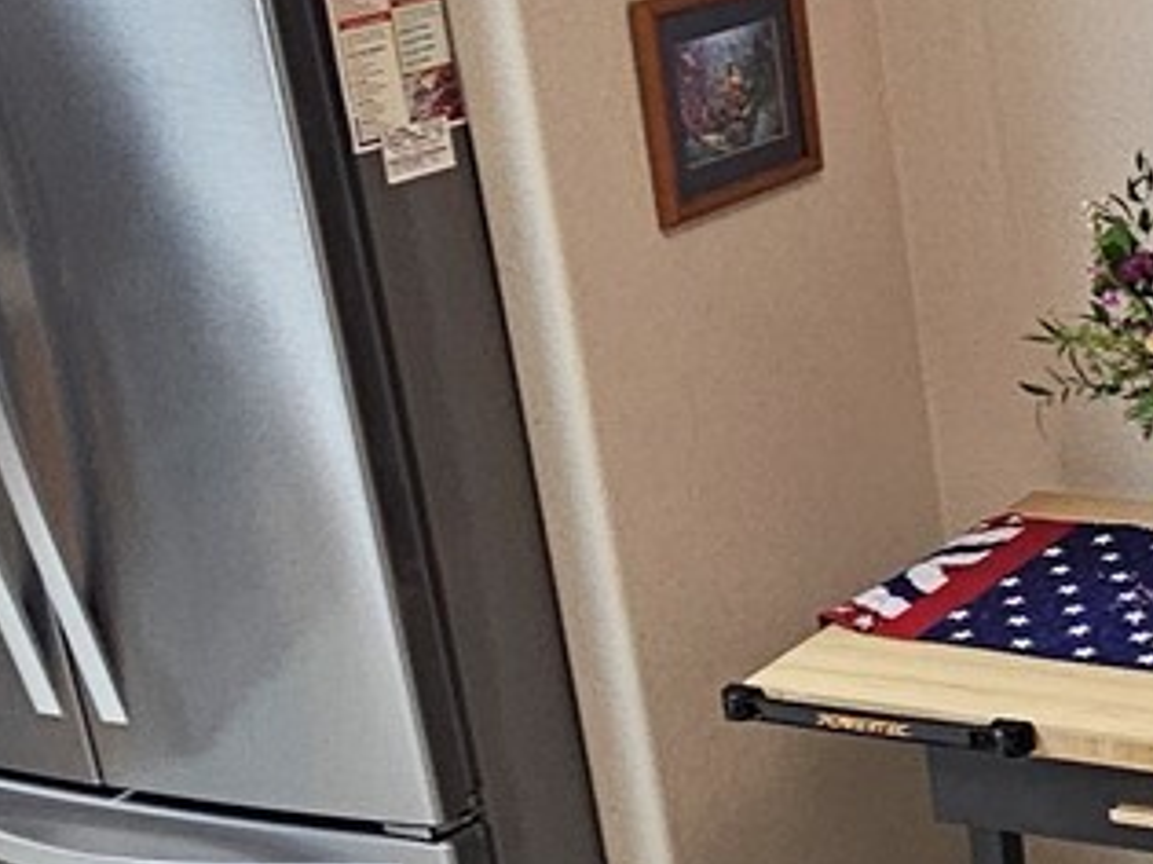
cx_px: 1325
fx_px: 2198
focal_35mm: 66
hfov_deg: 26.6
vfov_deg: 22.2
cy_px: 472
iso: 160
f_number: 2.2
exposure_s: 1/60
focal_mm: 2.2
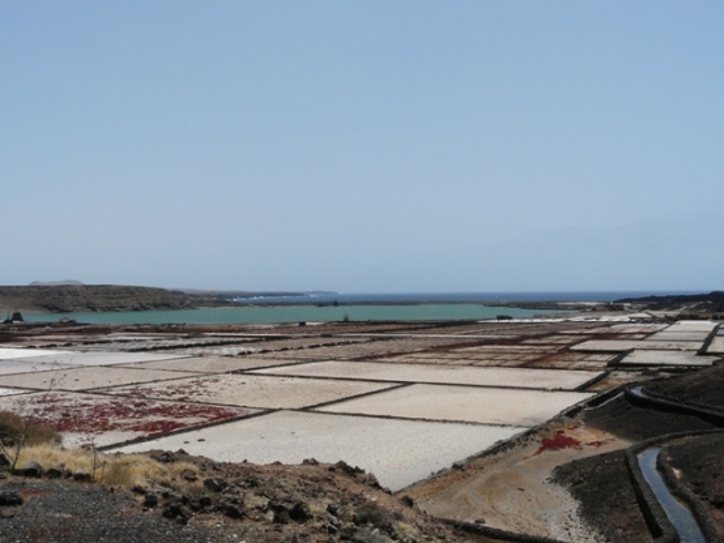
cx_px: 346
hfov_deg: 52.6
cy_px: 321
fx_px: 732
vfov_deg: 40.6
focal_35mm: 35
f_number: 8
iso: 100
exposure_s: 1/400
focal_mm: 4.6
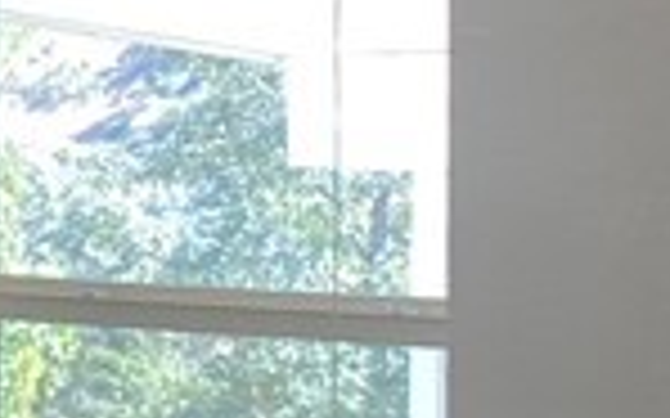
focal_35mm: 189
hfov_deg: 9.1
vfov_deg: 6.9
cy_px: 130
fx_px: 3450
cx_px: -1309
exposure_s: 1/120
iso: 80
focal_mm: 4.25
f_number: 1.8
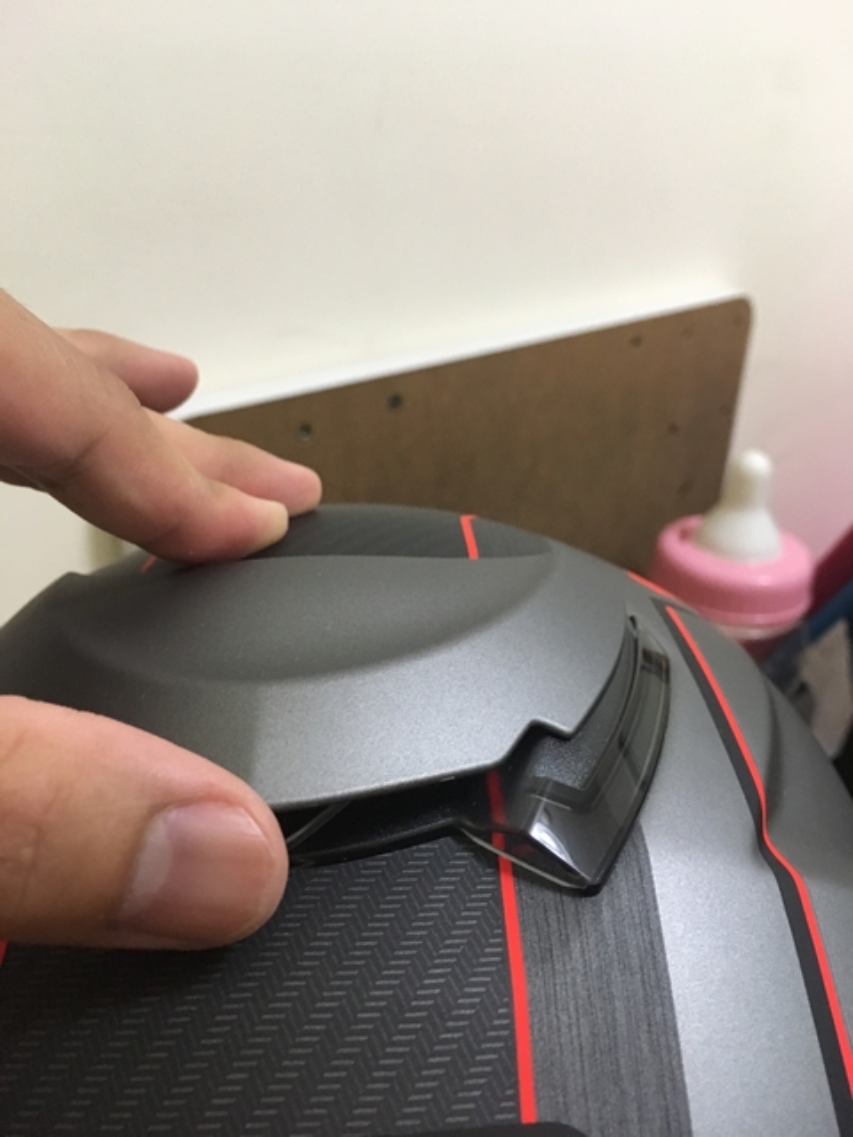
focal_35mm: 29
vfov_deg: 61.7
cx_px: 426
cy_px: 568
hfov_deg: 48.2
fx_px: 953
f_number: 2.2
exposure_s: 1/30
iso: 200
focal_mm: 4.15
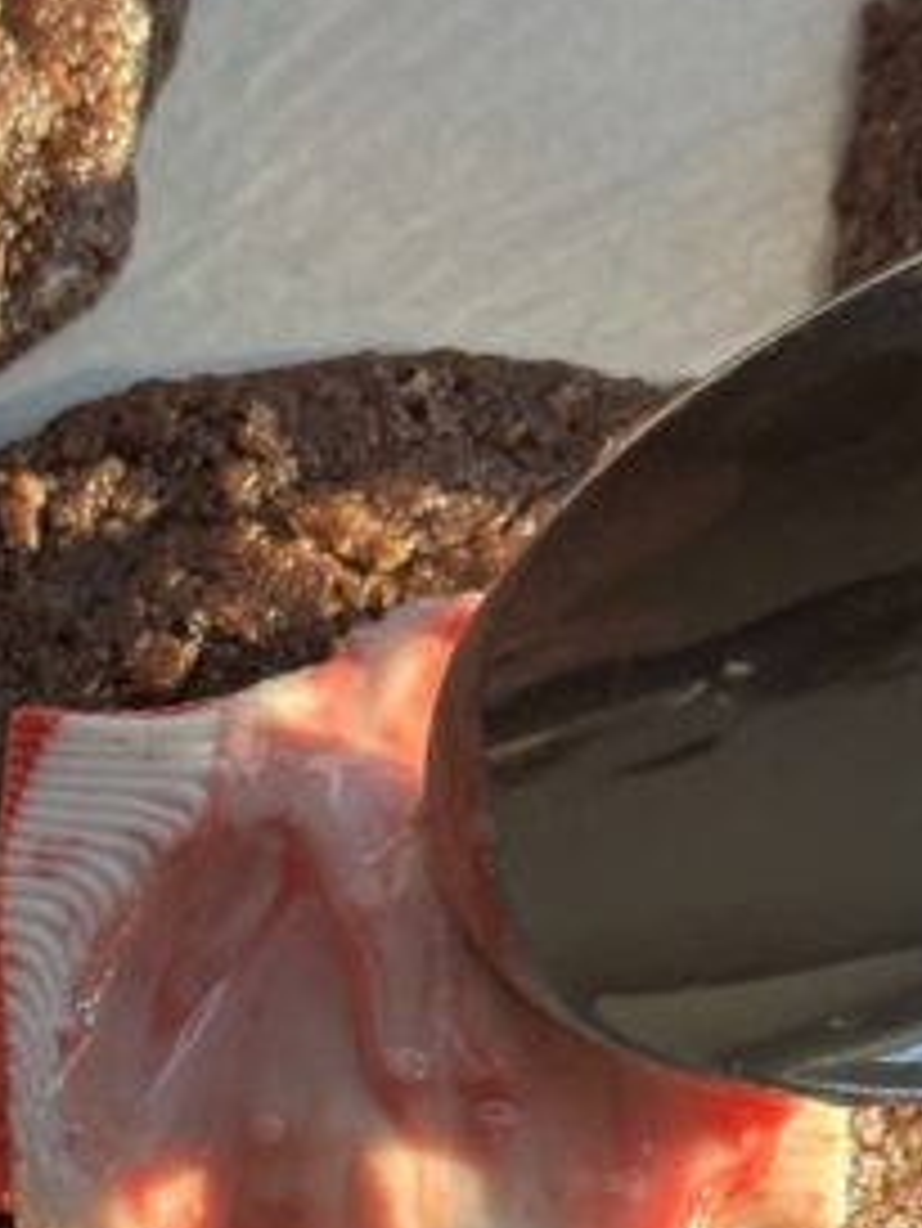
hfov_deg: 8.2
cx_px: 99
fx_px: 6387
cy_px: 1408
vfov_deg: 10.8
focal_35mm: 180
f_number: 1.78
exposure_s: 1/121
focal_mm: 6.76
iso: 64
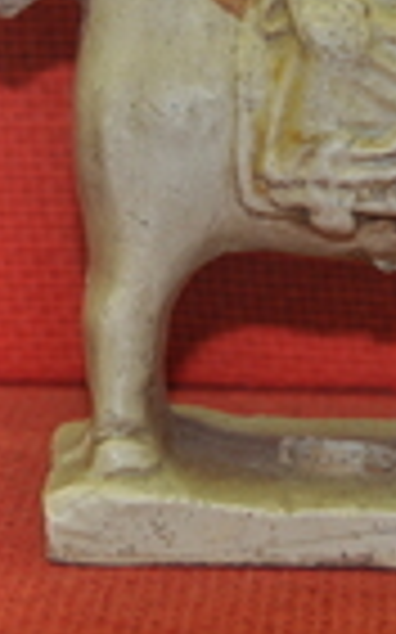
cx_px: 364
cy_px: 22
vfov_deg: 12.1
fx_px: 2956
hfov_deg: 7.6
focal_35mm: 171
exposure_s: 1/60
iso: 320
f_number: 4.2
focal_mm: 36
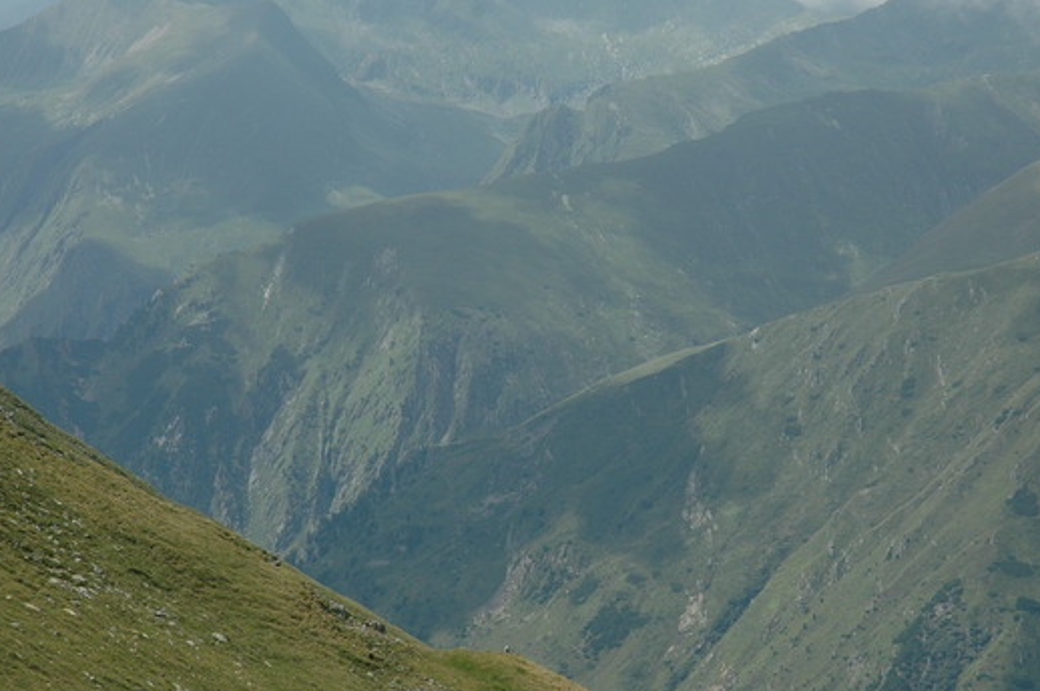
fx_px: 4212
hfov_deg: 14.1
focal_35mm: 146
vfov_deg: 9.4
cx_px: 566
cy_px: 272
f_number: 10
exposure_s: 1/400
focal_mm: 70
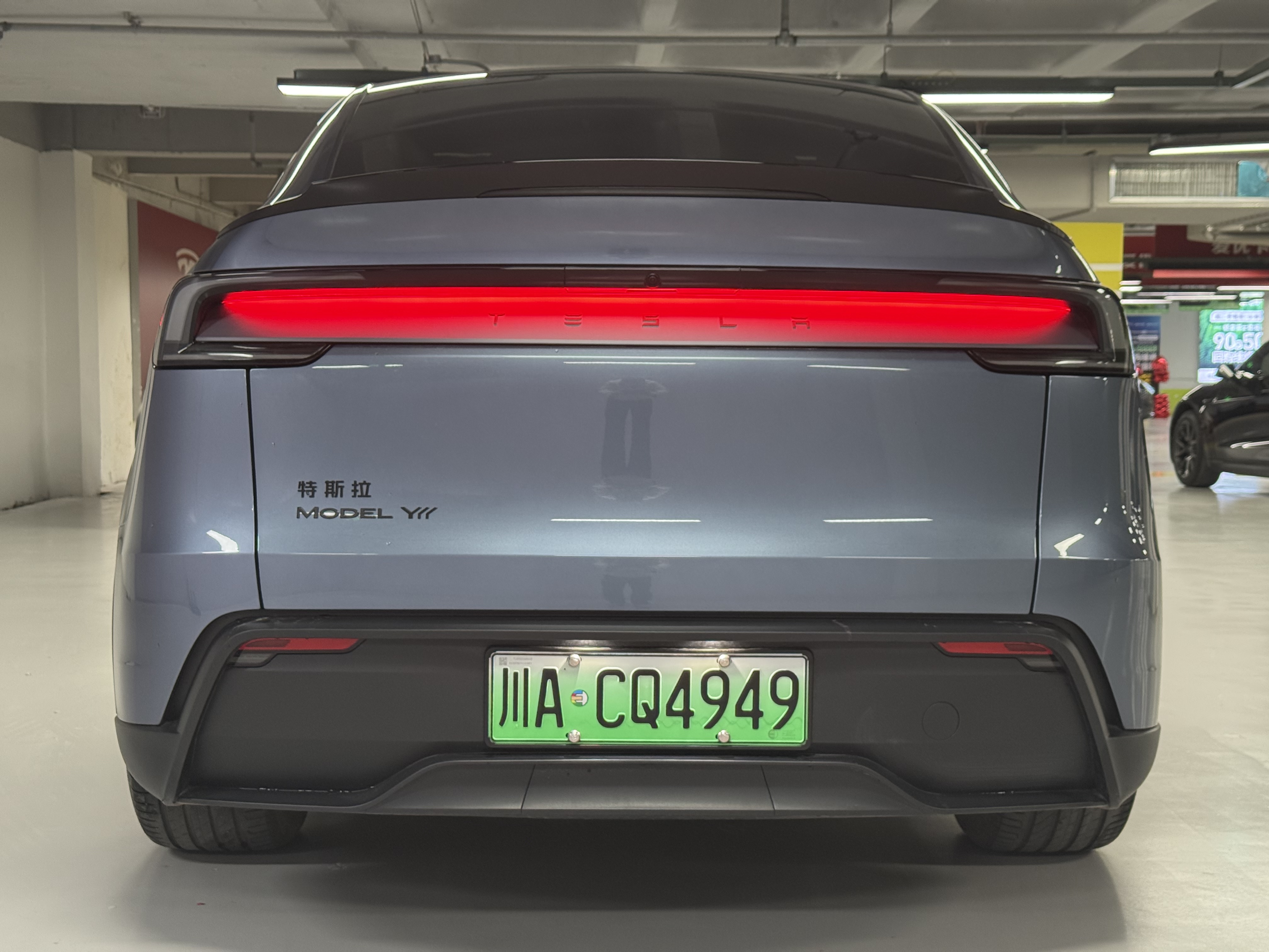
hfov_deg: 39.7
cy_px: 476
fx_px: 1760
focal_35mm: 48
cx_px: 634
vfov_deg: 30.3
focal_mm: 6.76
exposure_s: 1/50
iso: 200
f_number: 1.78
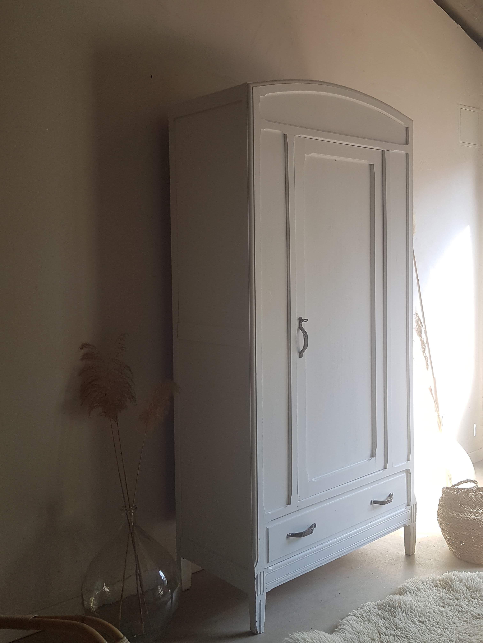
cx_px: 242
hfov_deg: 53.1
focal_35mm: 26
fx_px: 484
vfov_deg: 67.3
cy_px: 322
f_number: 1.7
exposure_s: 1/196
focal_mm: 4.2
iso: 50
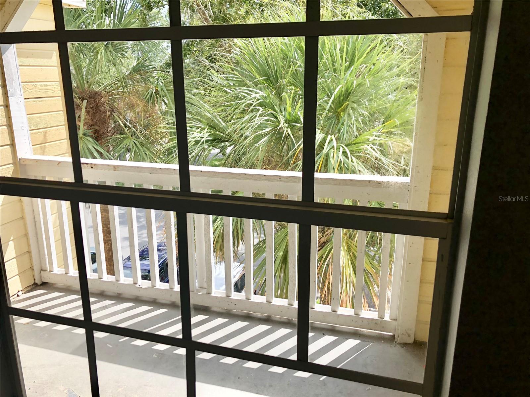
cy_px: 198
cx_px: 265
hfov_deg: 63.4
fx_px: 429
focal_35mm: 28
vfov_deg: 49.7
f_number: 1.8
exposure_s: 1/480
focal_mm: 4
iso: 20
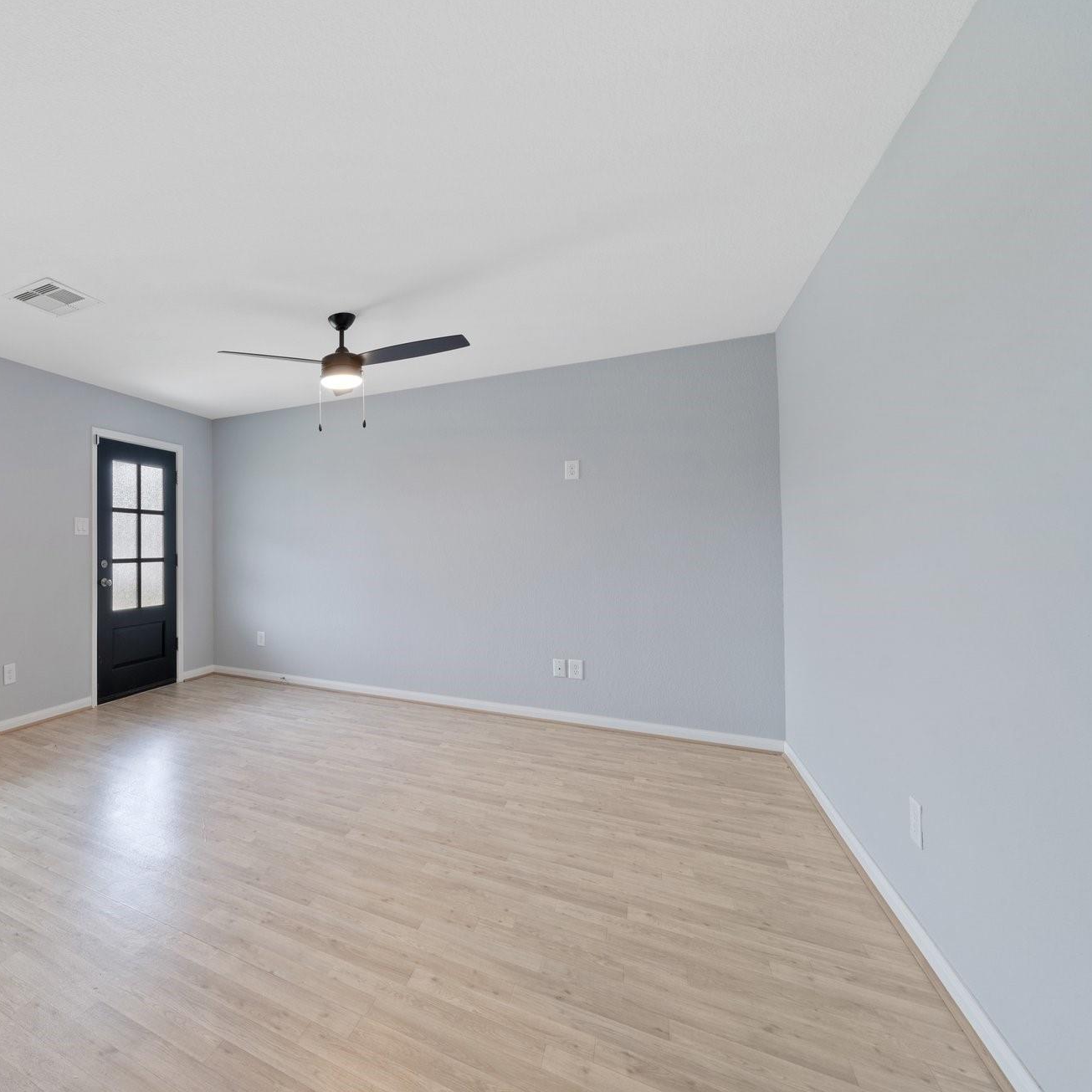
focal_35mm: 16
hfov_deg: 80.0
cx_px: 259
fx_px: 571
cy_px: 539
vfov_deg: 87.4
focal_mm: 12
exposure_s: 1/2.5
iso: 320
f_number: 10
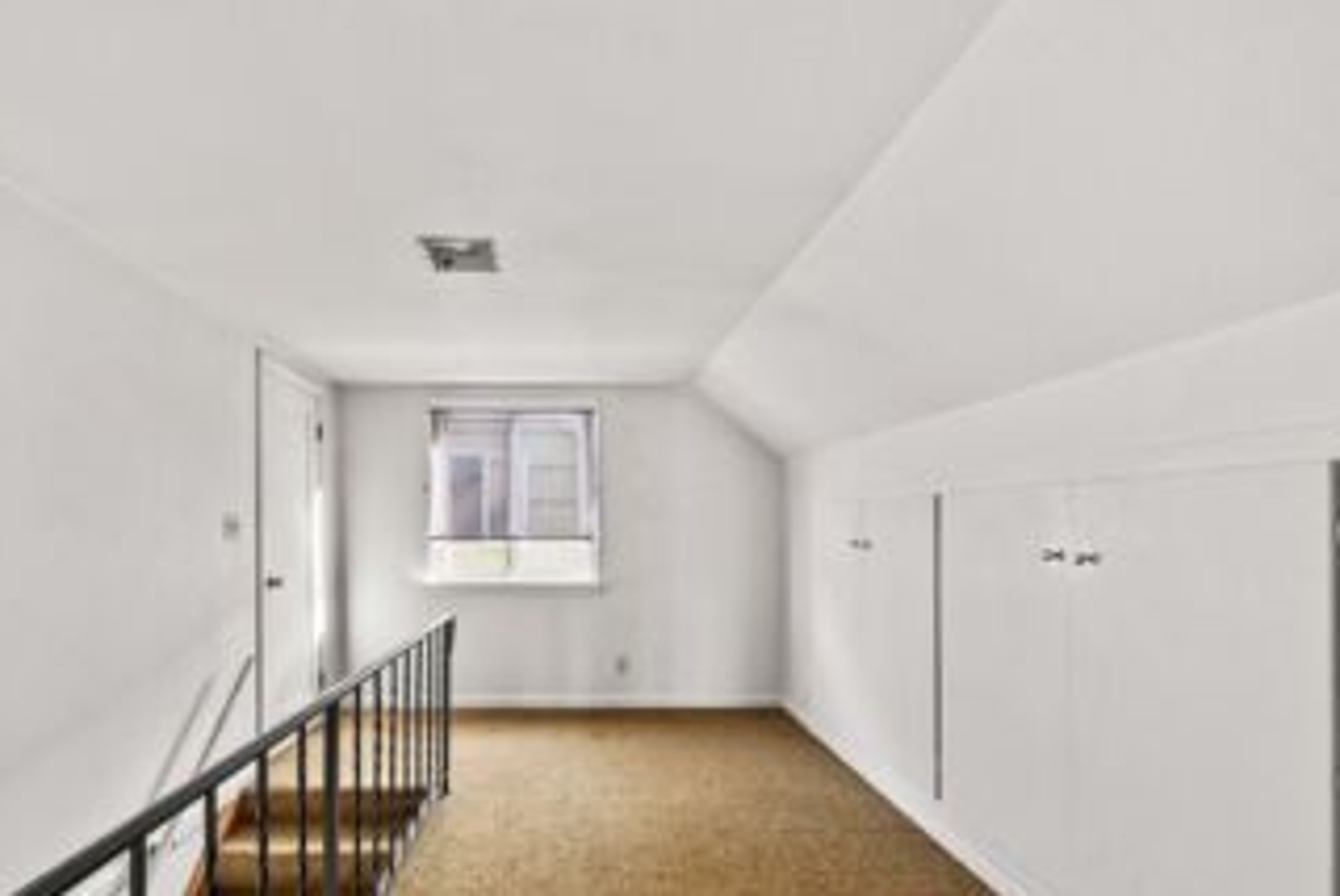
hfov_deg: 99.9
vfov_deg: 76.9
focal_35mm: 15
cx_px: 590
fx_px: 559
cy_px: 521
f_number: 6.7
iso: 3200
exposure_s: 1/10
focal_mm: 12
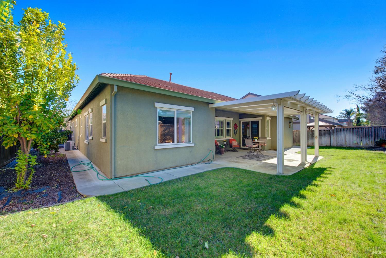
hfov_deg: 104.2
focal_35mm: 14
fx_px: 150
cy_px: 129
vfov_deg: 81.3
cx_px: 193
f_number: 14
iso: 100
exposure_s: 1/20
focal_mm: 14
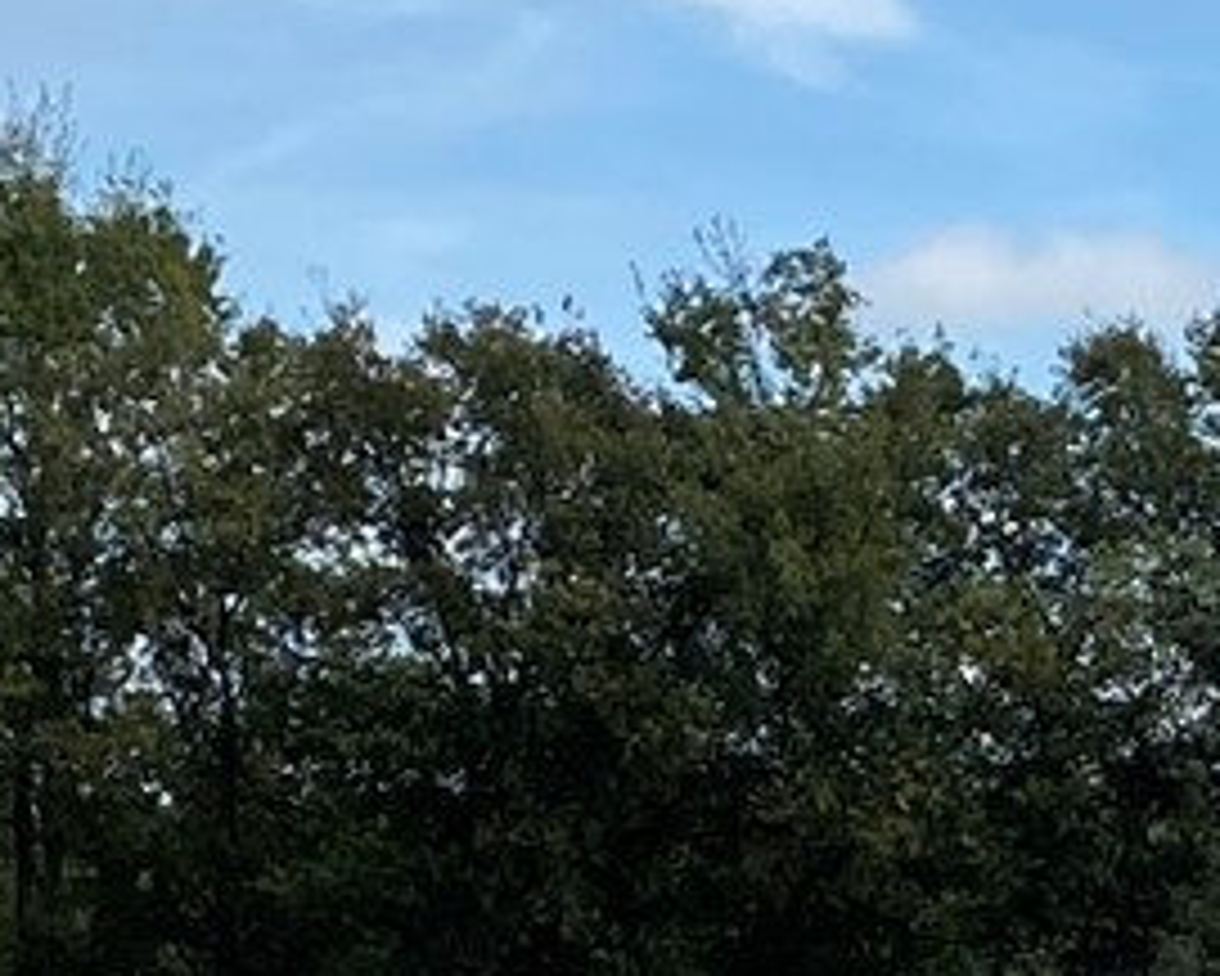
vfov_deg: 8.0
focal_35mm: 192
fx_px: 6935
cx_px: 1306
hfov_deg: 10.0
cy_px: 1286
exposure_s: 1/2967
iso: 32
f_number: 1.8
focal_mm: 4.25
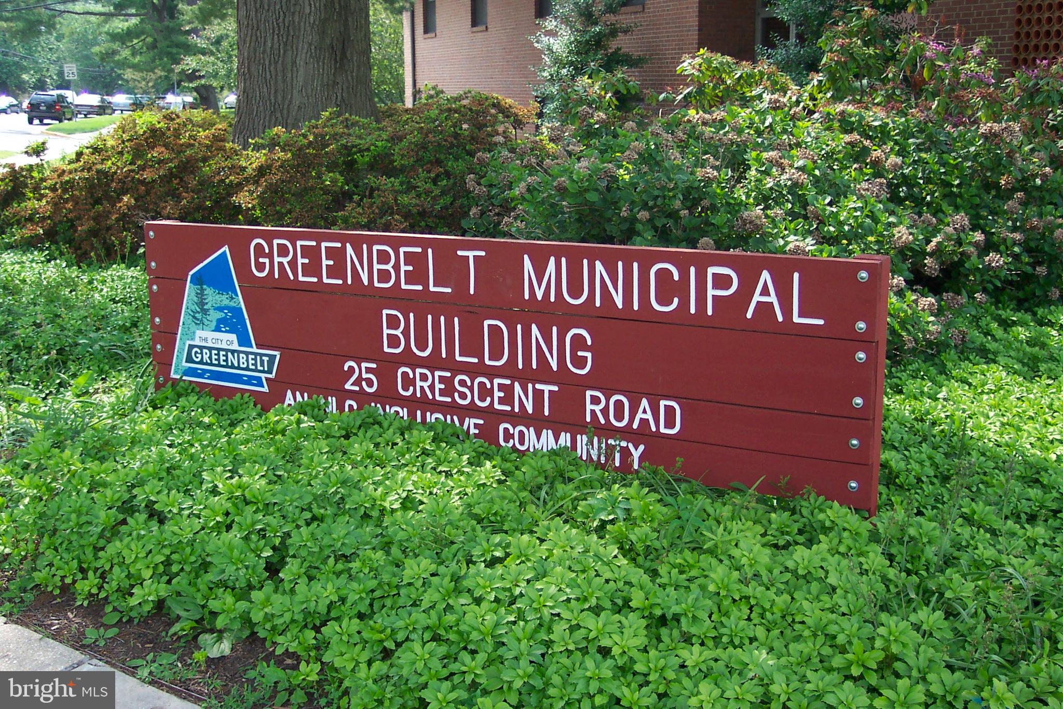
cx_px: 532
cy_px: 354
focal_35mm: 38
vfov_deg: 35.0
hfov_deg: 50.7
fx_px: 1122
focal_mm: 8
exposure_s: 1/500
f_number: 2.8
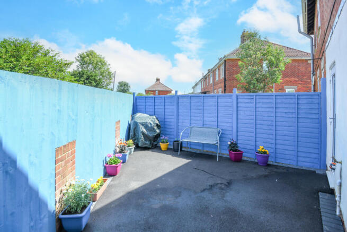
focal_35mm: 16
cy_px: 116
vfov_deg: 73.8
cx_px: 174
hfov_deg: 96.7
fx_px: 154
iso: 400
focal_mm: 16
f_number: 6.3
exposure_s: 1/800
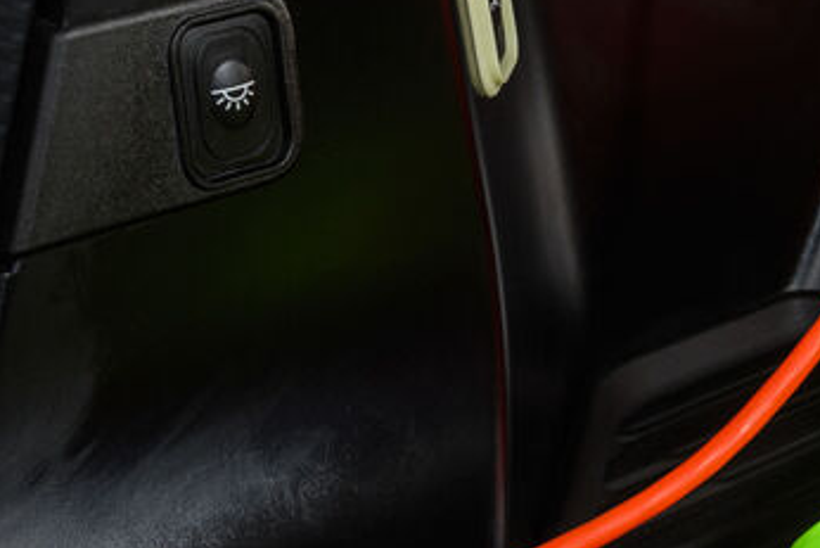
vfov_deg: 12.0
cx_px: 946
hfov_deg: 17.5
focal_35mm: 112
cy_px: -31
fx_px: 2561
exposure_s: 1/100
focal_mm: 27
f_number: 8
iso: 200
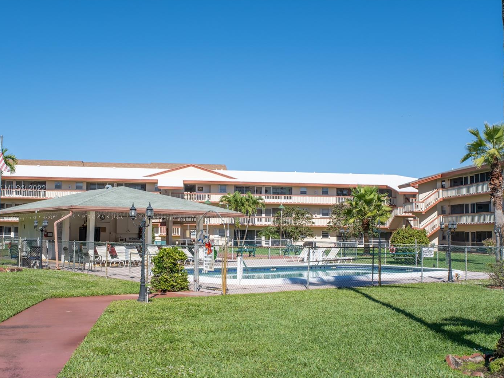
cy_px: 189
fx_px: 582
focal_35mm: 40
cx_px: 221
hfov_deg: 46.7
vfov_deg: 36.0
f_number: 6.3
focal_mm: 36
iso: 200
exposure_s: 1/4000
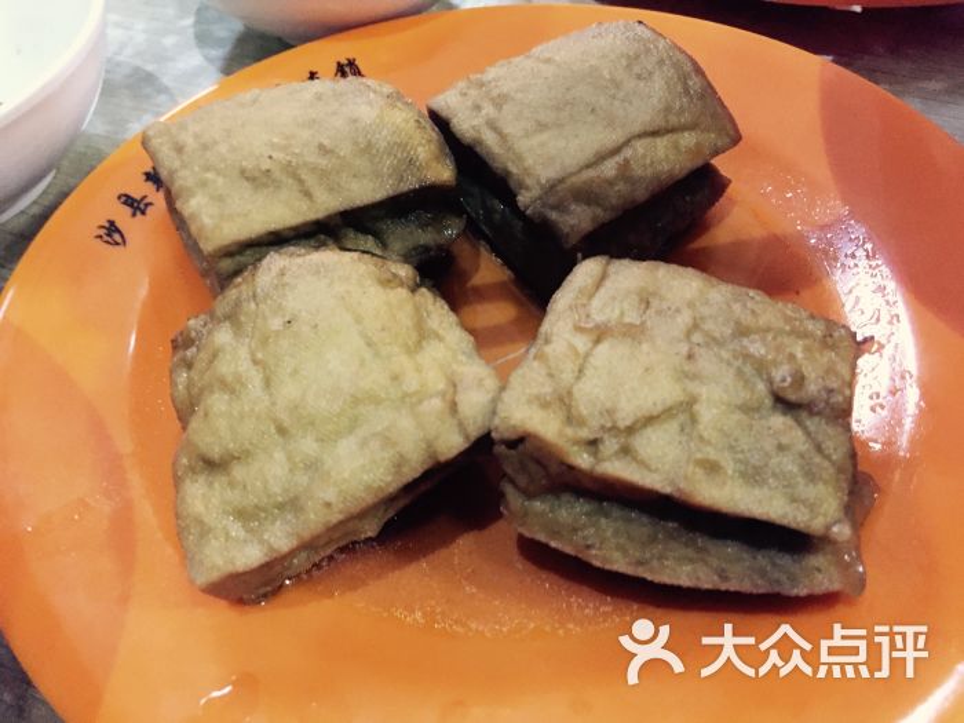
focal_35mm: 29
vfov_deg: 48.2
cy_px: 362
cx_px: 482
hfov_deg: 61.7
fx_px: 808
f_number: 2.2
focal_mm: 4.15
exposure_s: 1/17
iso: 400
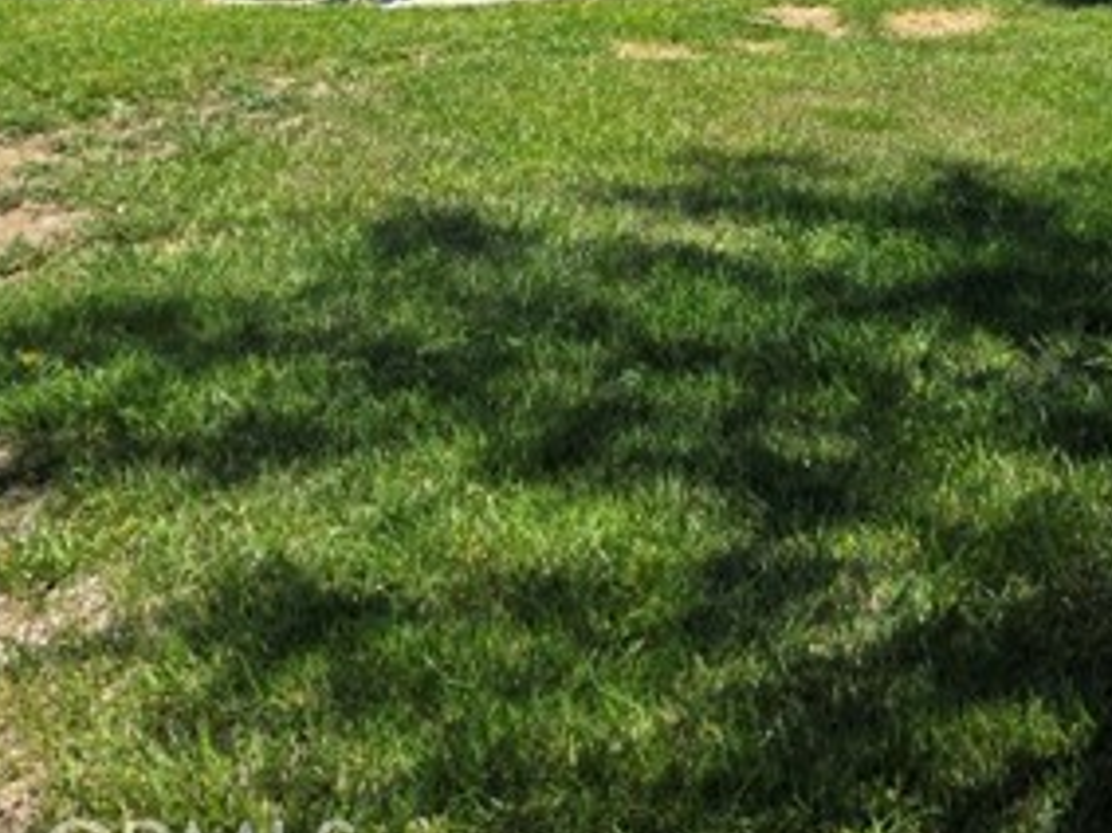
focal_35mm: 52
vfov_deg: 26.3
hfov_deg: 36.6
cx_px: 703
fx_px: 1670
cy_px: -31
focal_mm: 5.4
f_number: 1.8
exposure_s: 1/1395
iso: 25
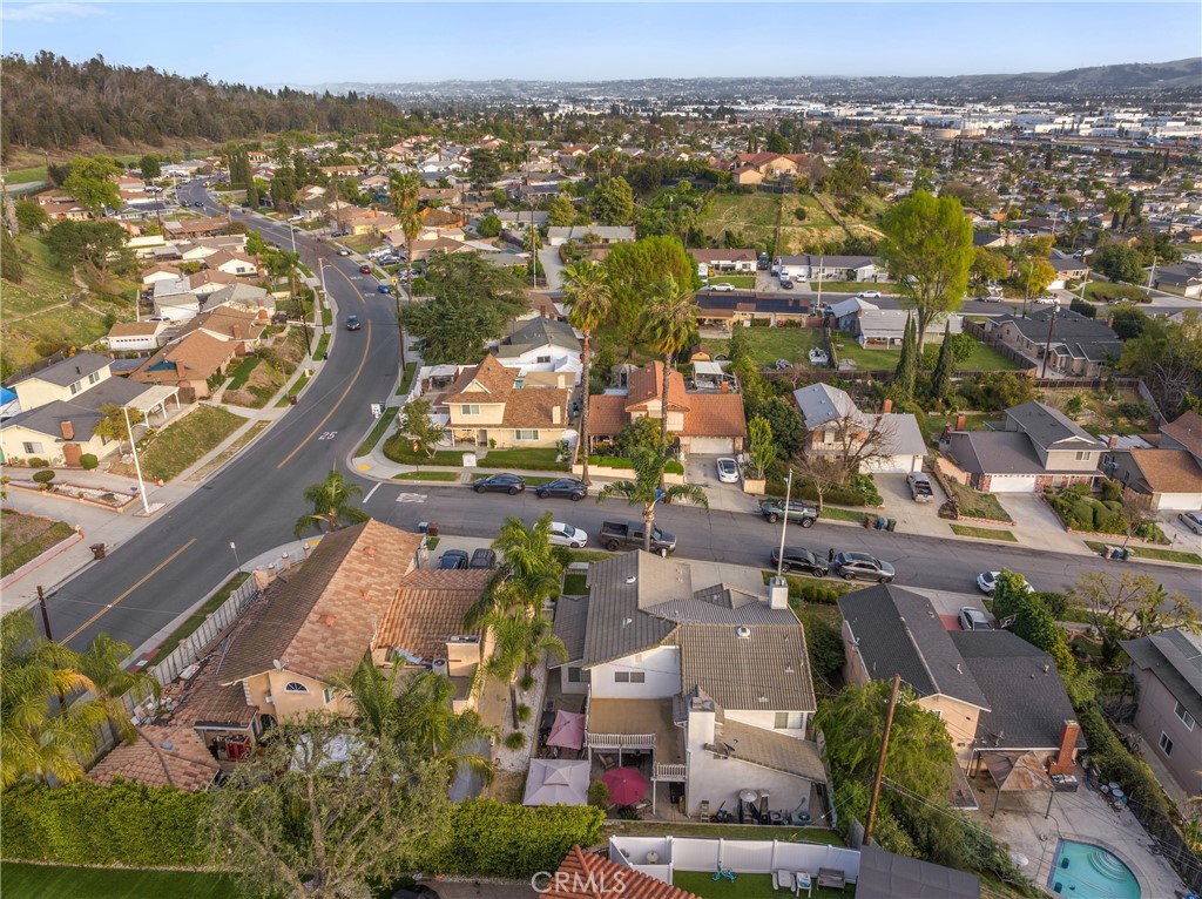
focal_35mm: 24
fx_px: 833
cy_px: 450
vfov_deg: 56.7
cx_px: 601
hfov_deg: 71.6
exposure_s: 1/120
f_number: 4.5
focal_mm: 12.29
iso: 100
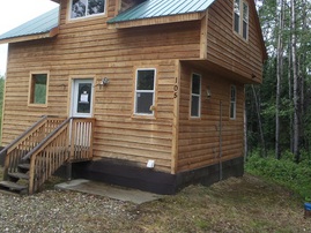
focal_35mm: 36
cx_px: 135
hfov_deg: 51.2
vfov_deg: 39.4
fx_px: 324
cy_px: 85
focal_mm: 5
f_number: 4.5
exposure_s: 1/60
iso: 80
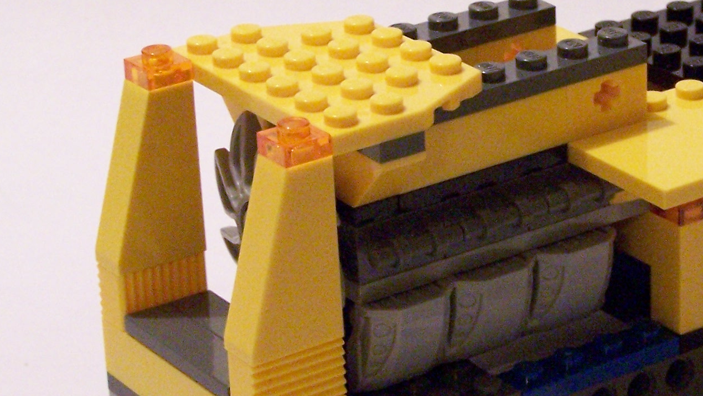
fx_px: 2759
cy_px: 247
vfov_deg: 8.2
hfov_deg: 14.4
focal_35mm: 148
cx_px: 600
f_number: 3.2
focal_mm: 11.1
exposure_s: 1/20
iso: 400
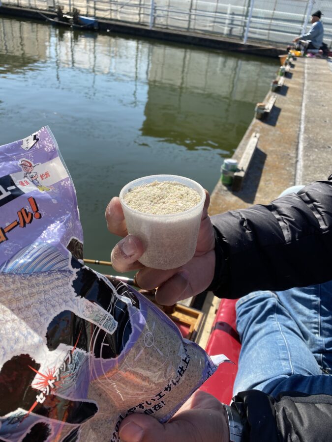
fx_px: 332
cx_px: 166
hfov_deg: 53.1
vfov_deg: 67.3
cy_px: 221
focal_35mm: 26
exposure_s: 1/1965
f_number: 1.8
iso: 32
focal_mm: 4.25
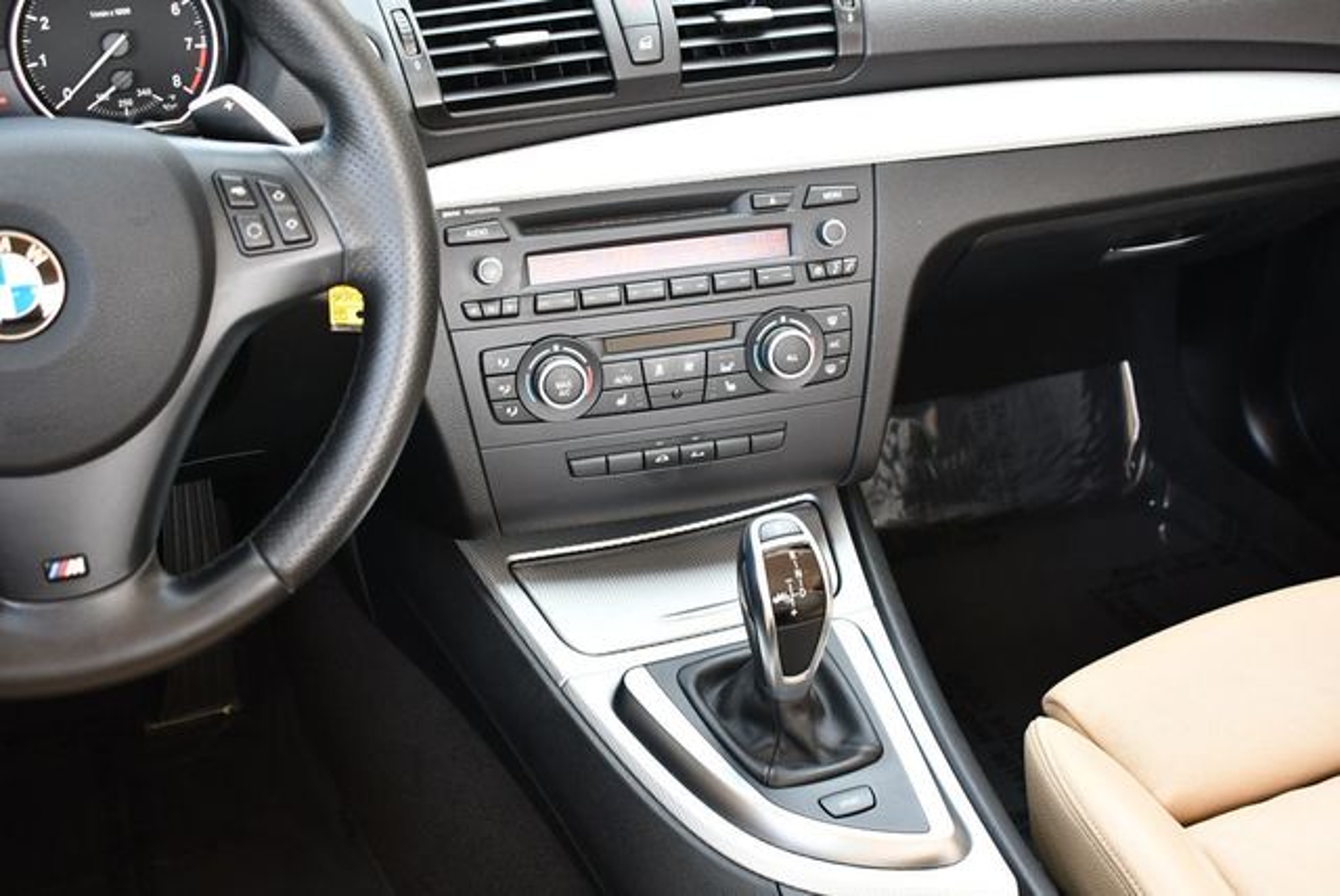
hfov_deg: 42.7
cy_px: 448
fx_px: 1714
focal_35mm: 46
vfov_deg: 29.3
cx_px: 670
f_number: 3.8
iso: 800
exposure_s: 1/125
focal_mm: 23
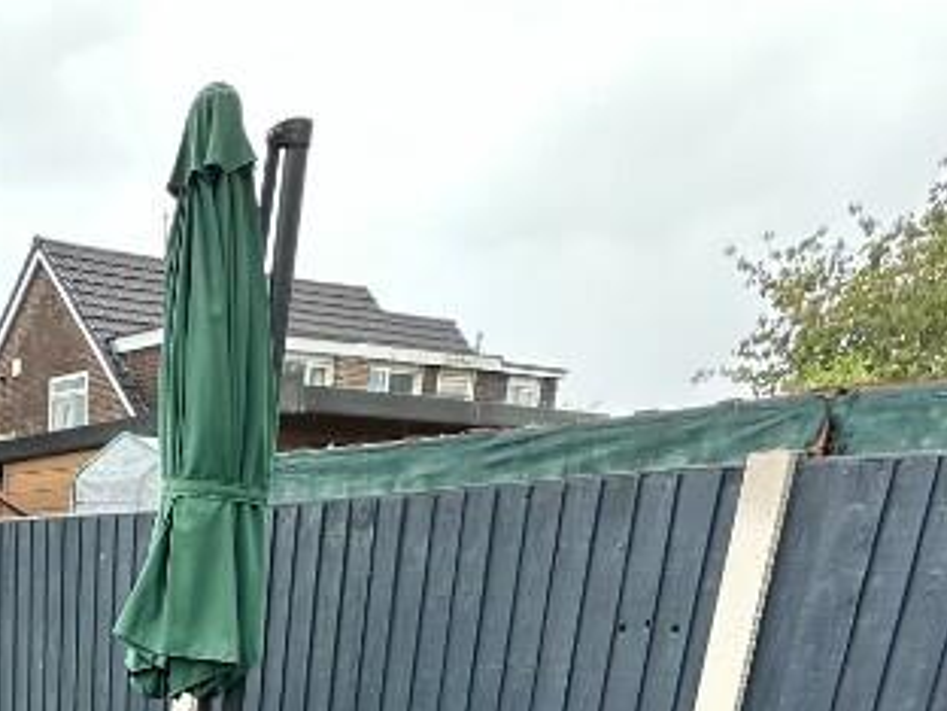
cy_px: 1106
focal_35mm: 46
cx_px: -70
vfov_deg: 23.9
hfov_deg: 35.8
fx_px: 1258
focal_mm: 2.22
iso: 50
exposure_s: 1/99
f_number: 2.2
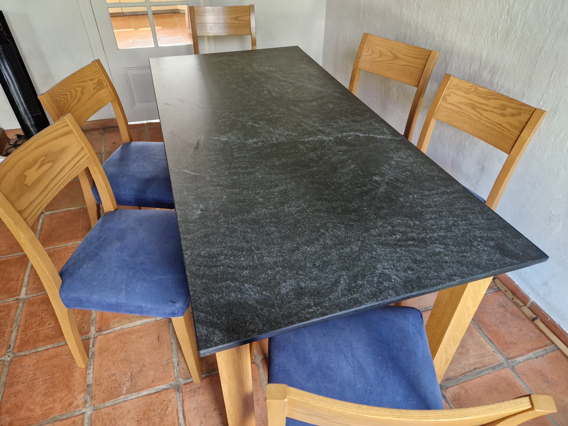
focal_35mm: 23
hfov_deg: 73.9
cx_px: 284
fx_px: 377
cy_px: 213
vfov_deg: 58.9
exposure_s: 1/100
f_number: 1.8
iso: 500
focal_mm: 5.4
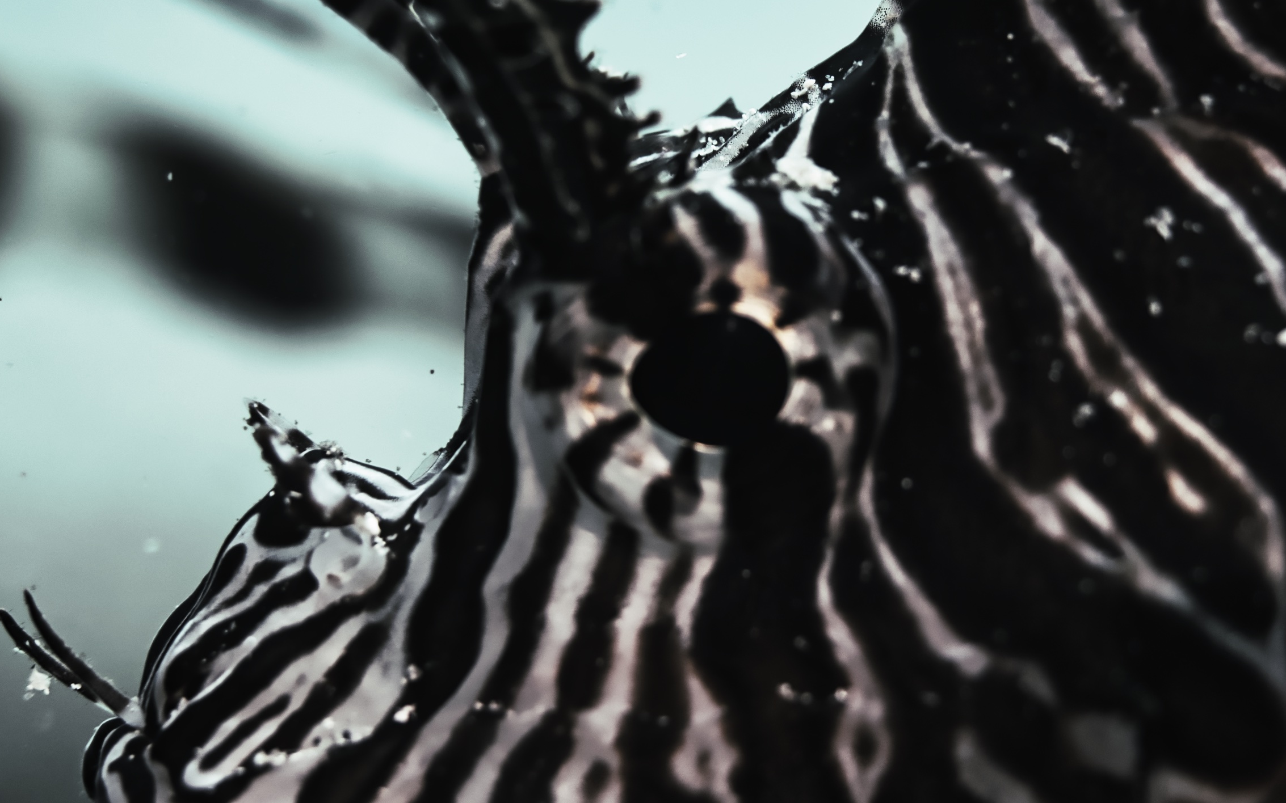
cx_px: 749
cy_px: 351
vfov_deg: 4.5
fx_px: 10198
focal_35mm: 291
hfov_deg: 7.2
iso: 200
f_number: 2.8
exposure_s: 1/400
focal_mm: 60
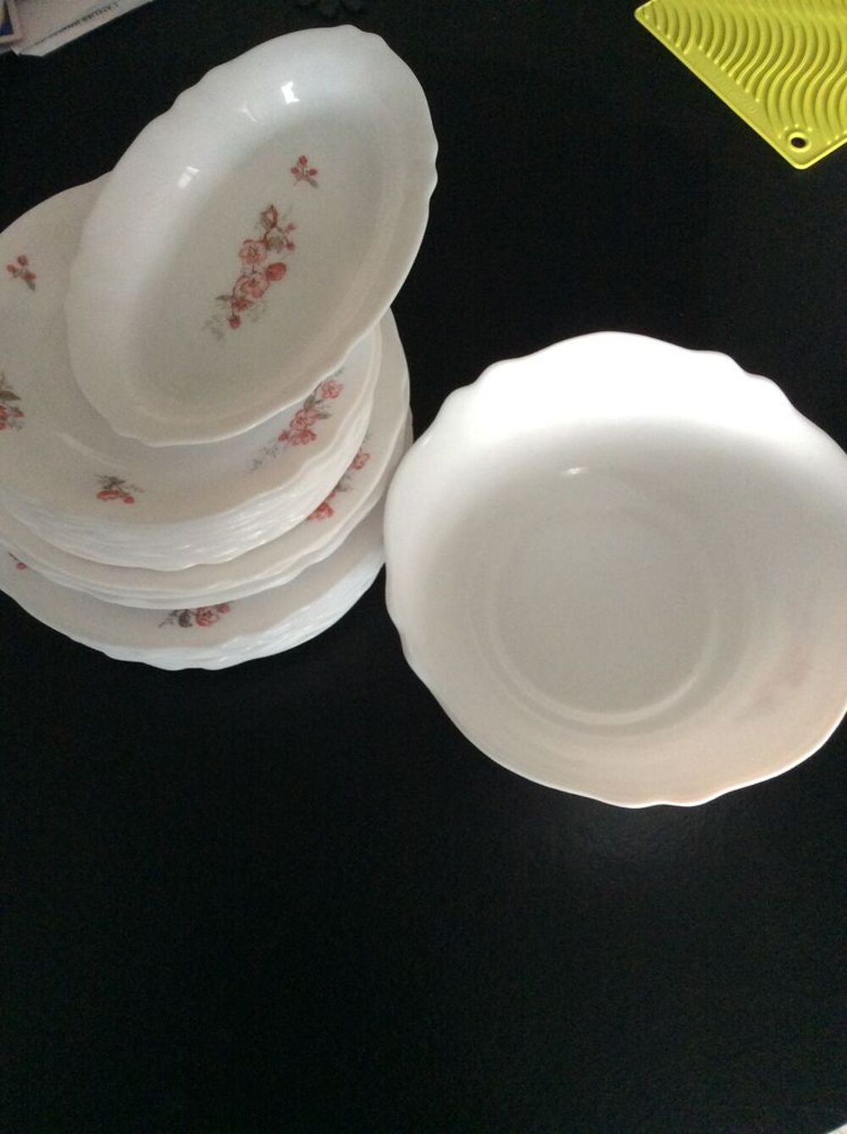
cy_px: 567
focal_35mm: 32
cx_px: 424
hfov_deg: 44.1
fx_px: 1047
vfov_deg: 56.9
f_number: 2.4
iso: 200
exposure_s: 1/25
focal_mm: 3.3
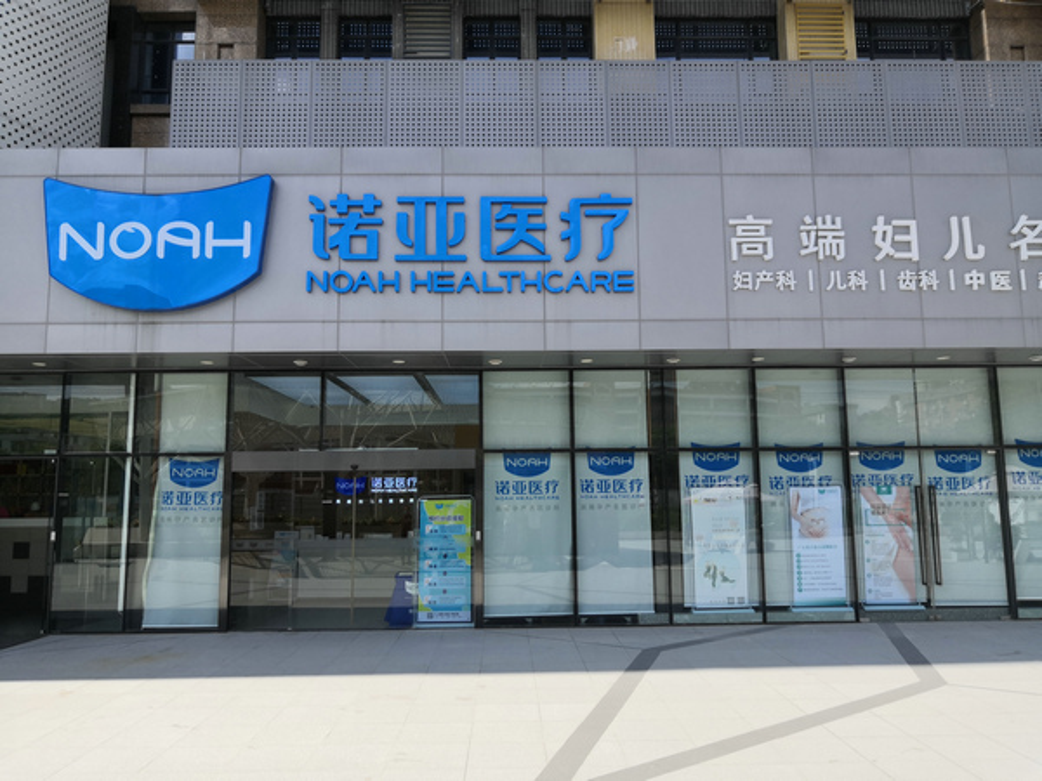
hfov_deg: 65.3
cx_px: 521
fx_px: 813
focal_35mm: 27
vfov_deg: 51.4
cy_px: 390
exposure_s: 1/871
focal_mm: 3.95
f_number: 1.8
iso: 50
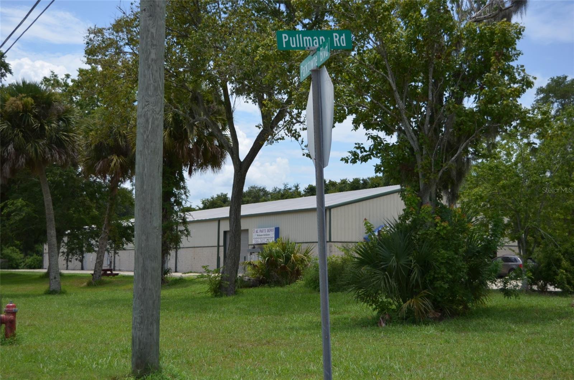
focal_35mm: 57
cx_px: 287
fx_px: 907
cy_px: 190
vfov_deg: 23.7
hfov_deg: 35.1
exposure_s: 1/1600
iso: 200
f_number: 4.8
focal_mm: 38
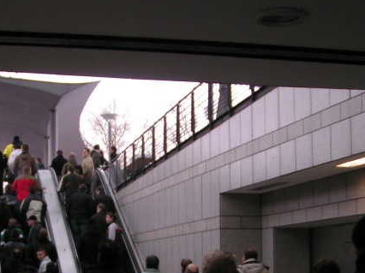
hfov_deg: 25.2
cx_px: 126
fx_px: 811
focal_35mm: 77
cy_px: 247
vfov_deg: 18.8
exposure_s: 1/60
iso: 80
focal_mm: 6.3
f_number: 2.8
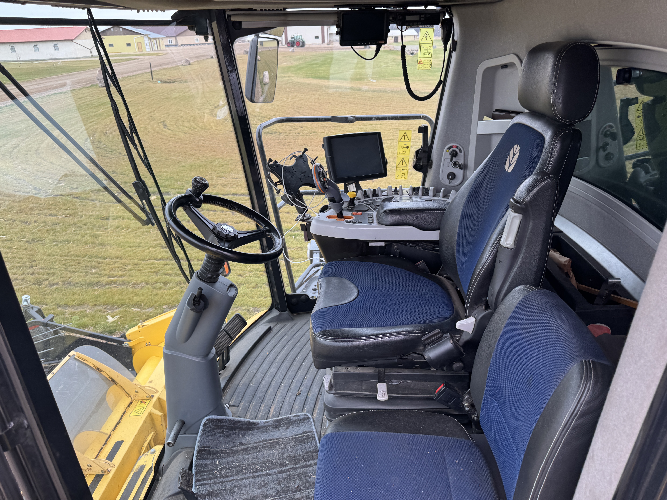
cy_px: 250
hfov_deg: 71.6
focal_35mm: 24
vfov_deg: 56.8
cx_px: 334
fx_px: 462
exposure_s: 1/121
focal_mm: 6.76
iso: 80
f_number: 1.78
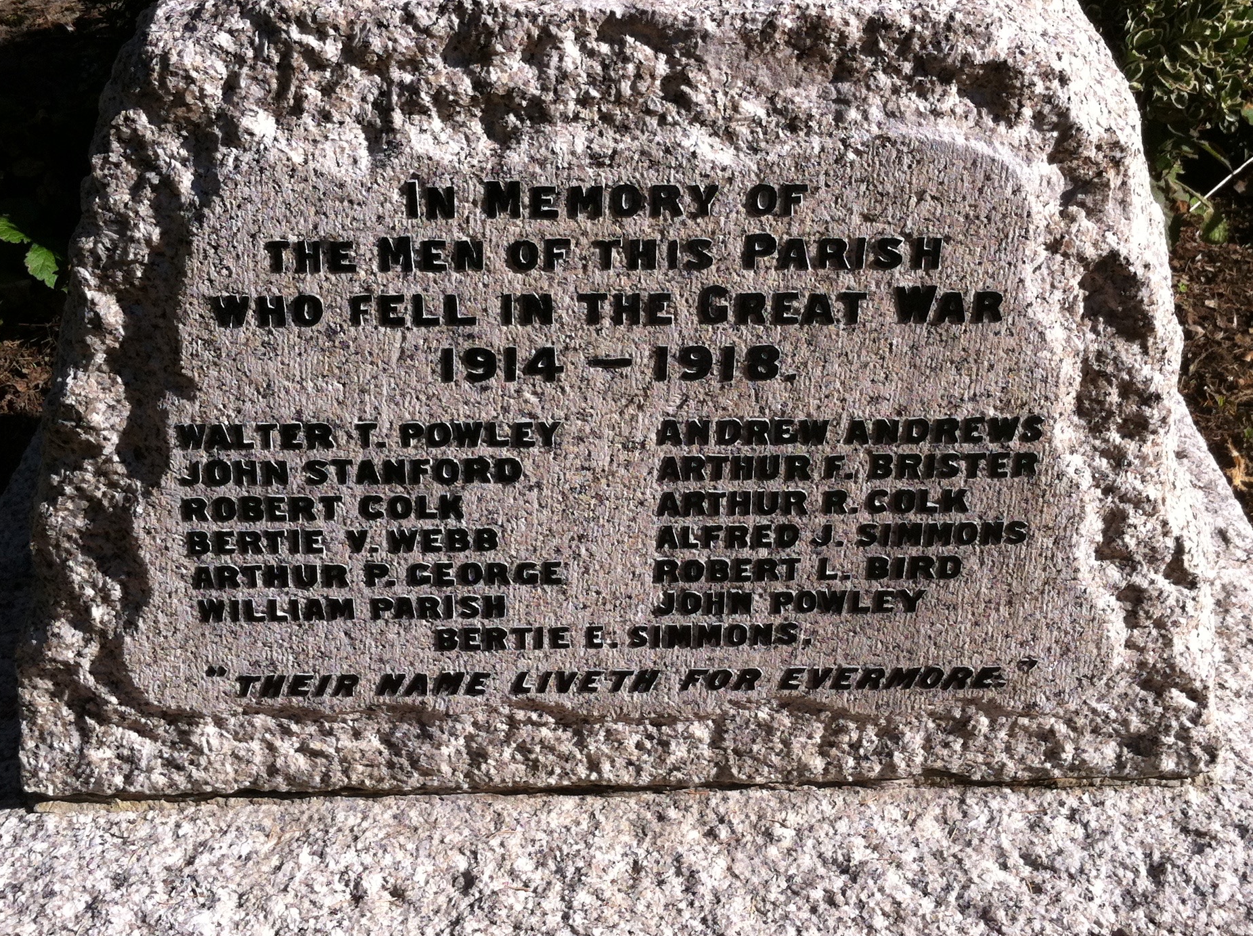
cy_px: 426
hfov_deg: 38.9
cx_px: 683
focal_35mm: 49
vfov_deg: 29.6
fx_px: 1771
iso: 80
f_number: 2.8
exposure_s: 1/1117
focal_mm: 3.85
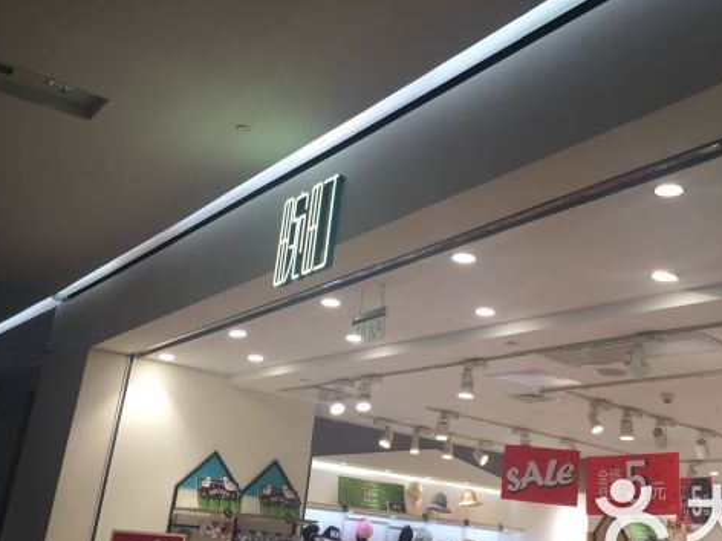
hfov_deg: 43.6
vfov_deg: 33.4
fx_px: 897
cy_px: 193
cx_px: 444
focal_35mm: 43
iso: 40
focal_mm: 4.15
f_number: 2.2
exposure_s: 1/100
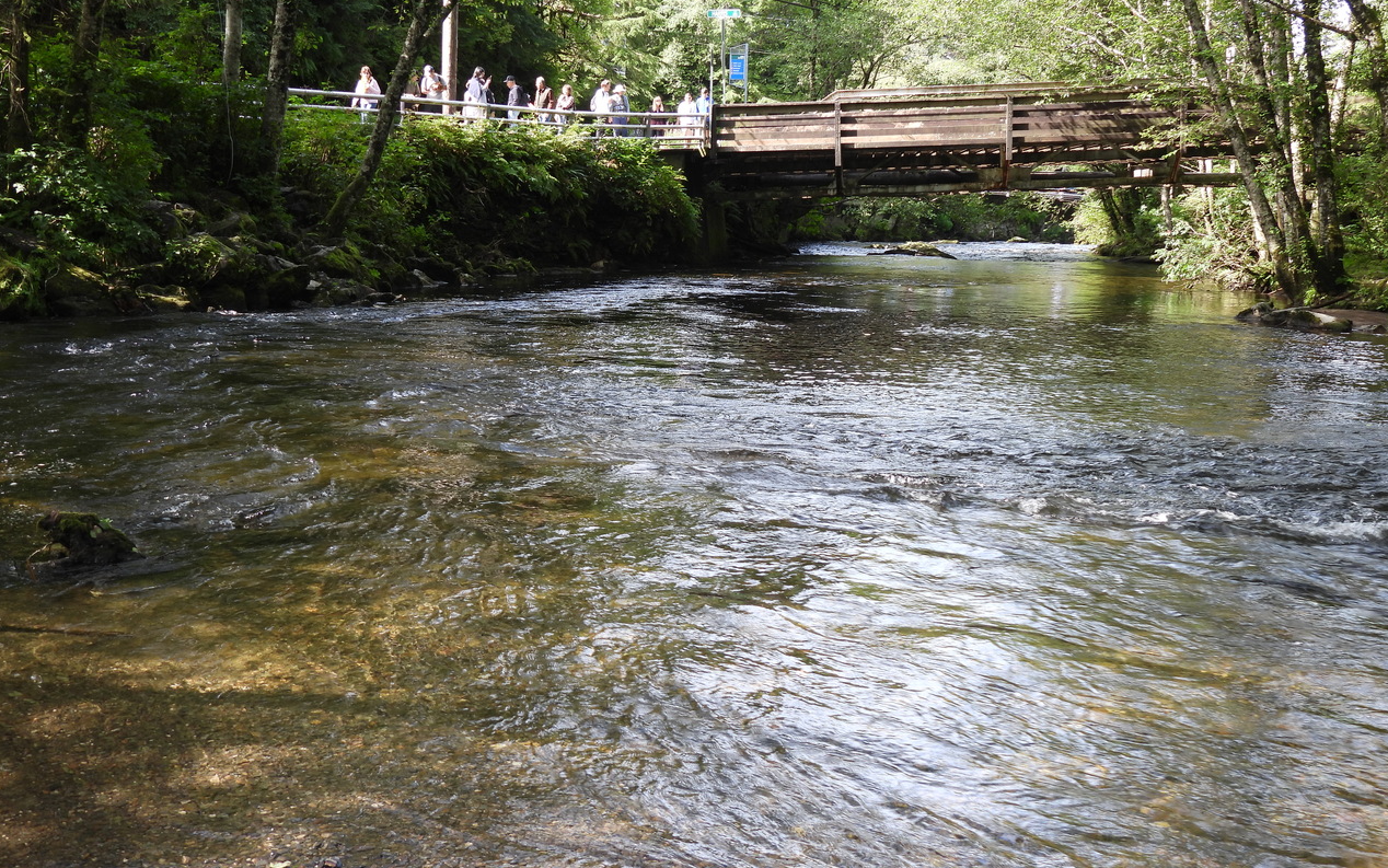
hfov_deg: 43.5
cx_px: 692
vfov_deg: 28.0
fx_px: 1740
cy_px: 369
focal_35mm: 46
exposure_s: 1/100
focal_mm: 7.7
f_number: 3.2
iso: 100
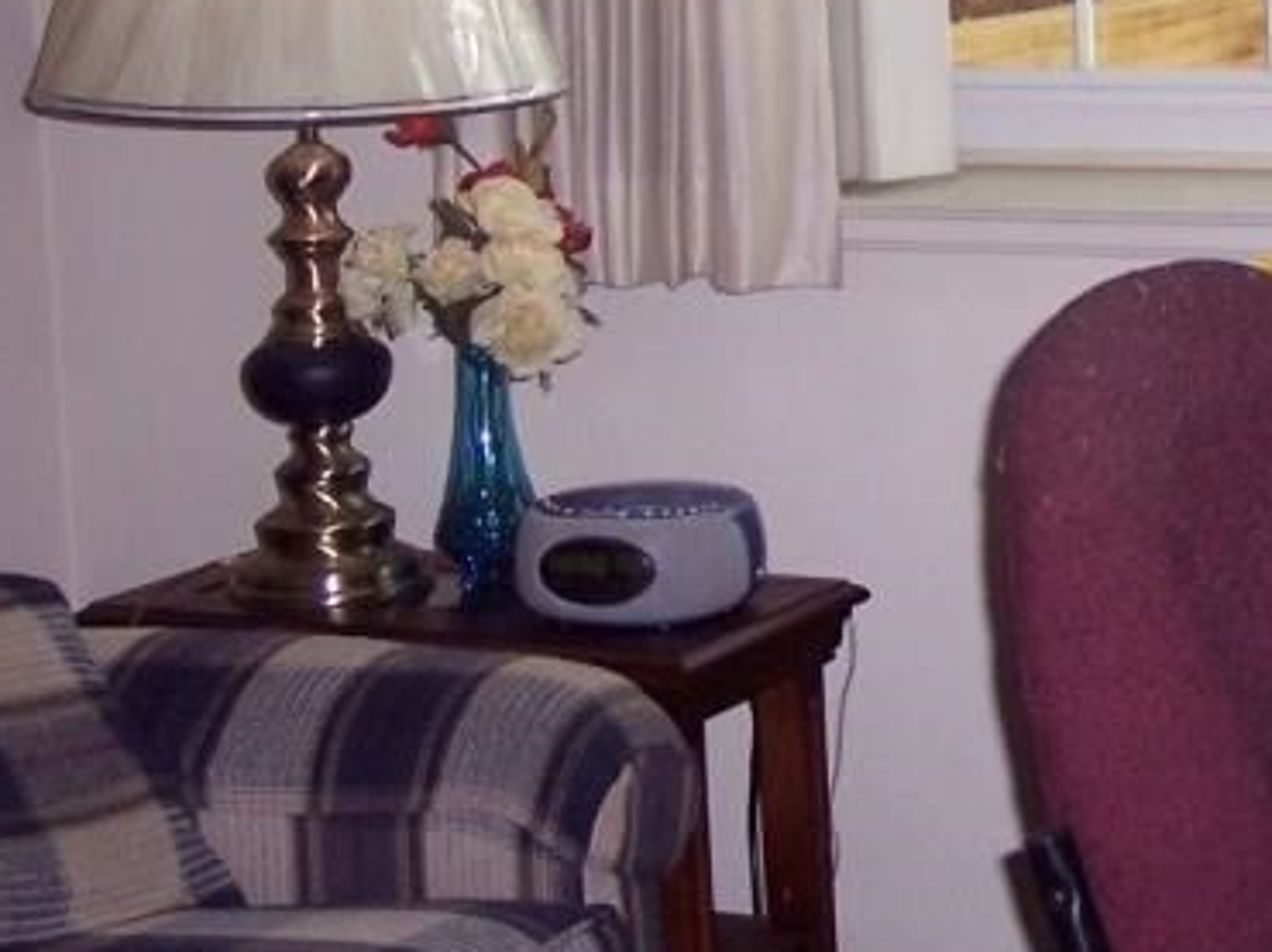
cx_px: 1440
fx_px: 3966
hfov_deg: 17.5
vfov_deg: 13.5
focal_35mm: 108
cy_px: 62
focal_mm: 8
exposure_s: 1/60
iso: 140
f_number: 2.8
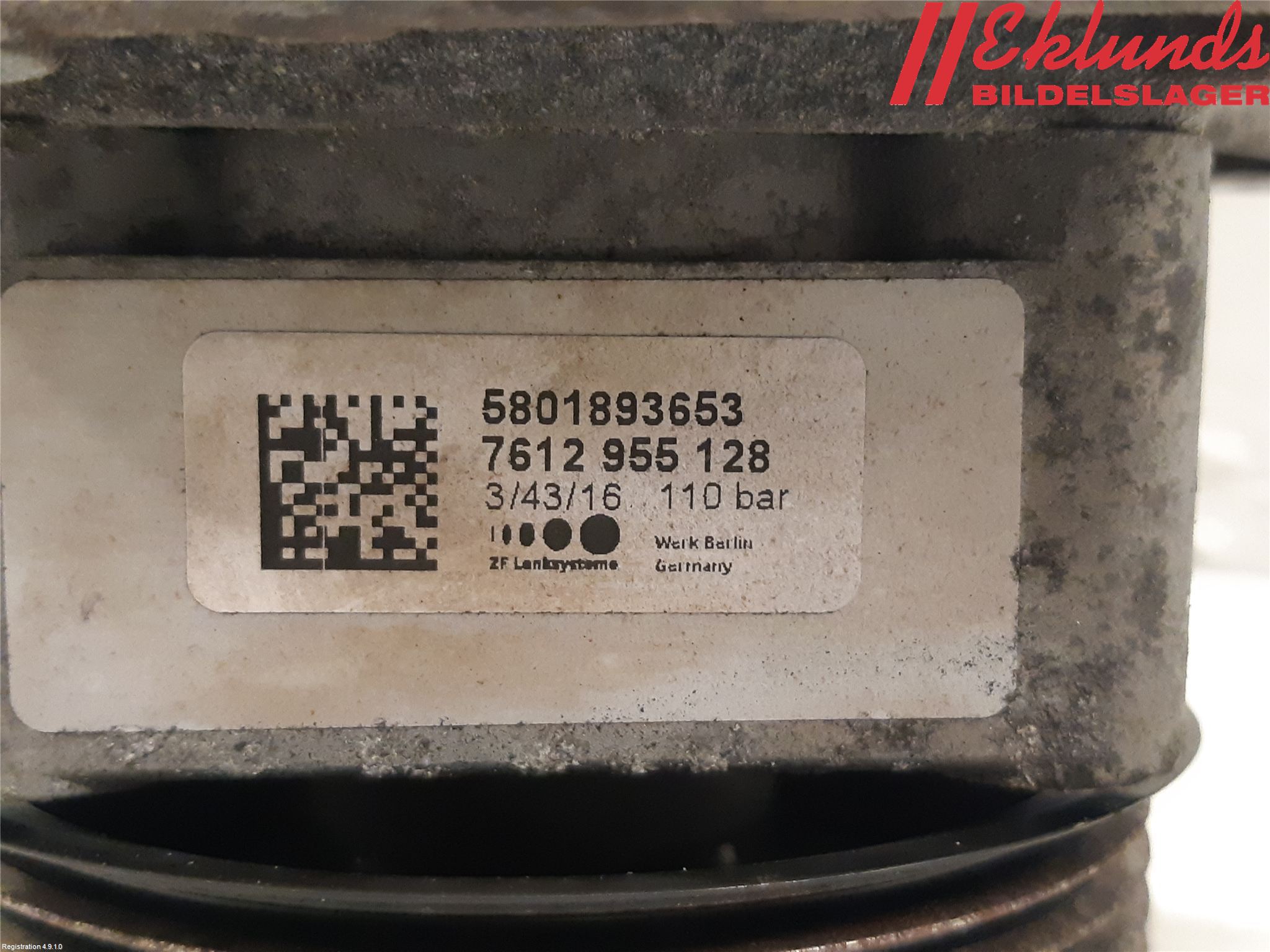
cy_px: 476
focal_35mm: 26
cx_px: 635
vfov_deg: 53.1
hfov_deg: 67.3
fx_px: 954
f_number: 1.7
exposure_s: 1/25
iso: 320
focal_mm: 3.93
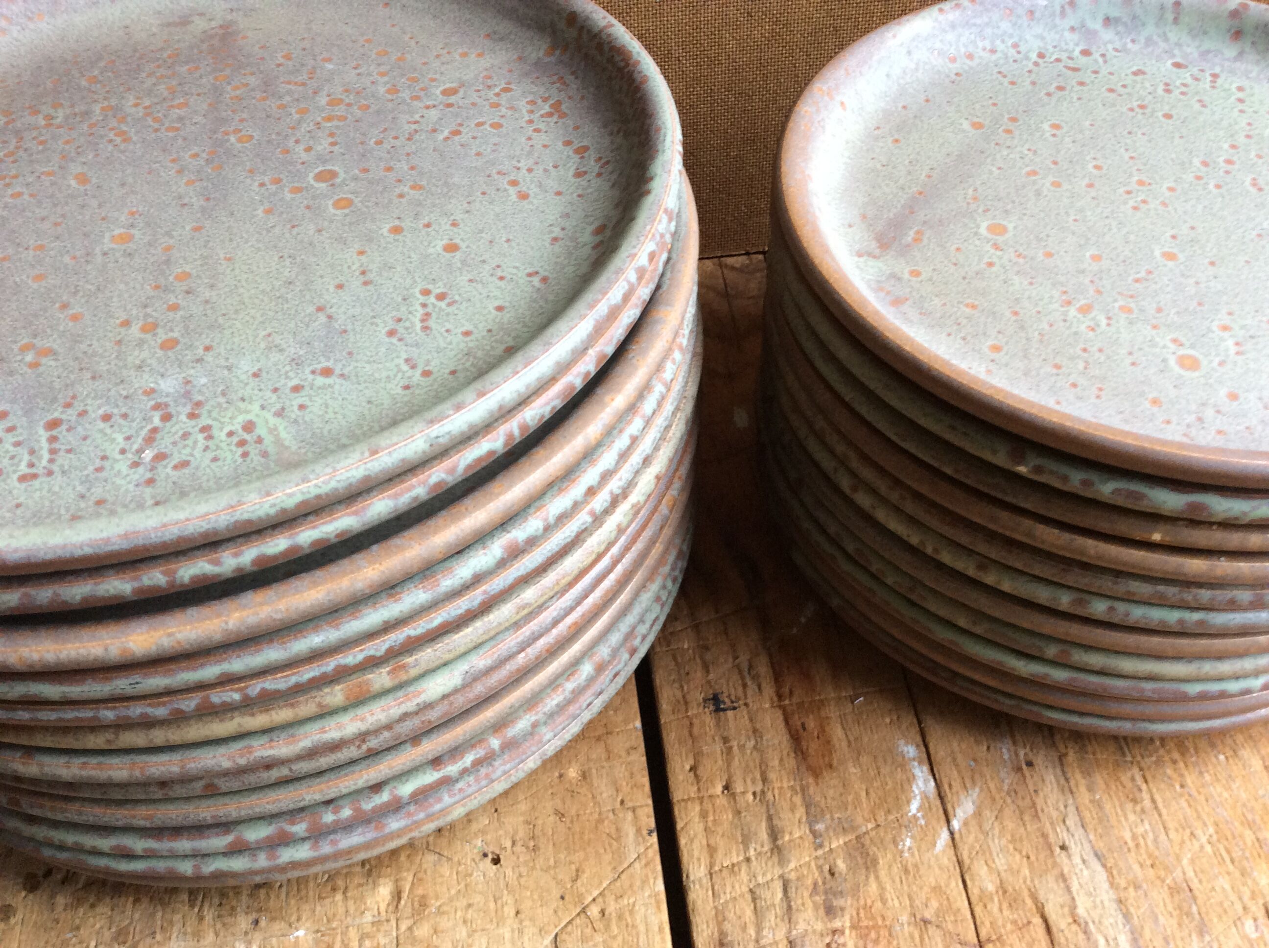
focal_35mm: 32
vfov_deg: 44.1
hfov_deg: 56.9
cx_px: 634
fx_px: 1171
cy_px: 474
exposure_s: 1/25
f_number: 2.4
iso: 100
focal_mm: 3.3
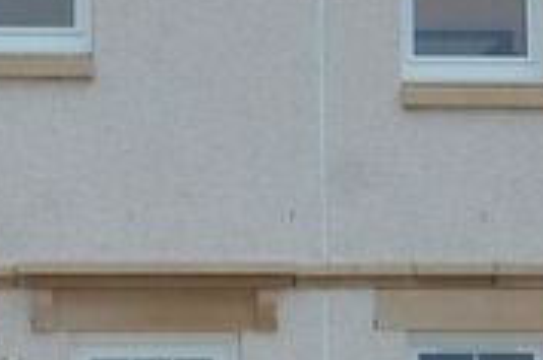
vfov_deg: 7.7
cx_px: 241
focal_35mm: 177
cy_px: 201
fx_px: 2665
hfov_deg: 11.6
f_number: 4.2
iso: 720
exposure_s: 1/60
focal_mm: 30
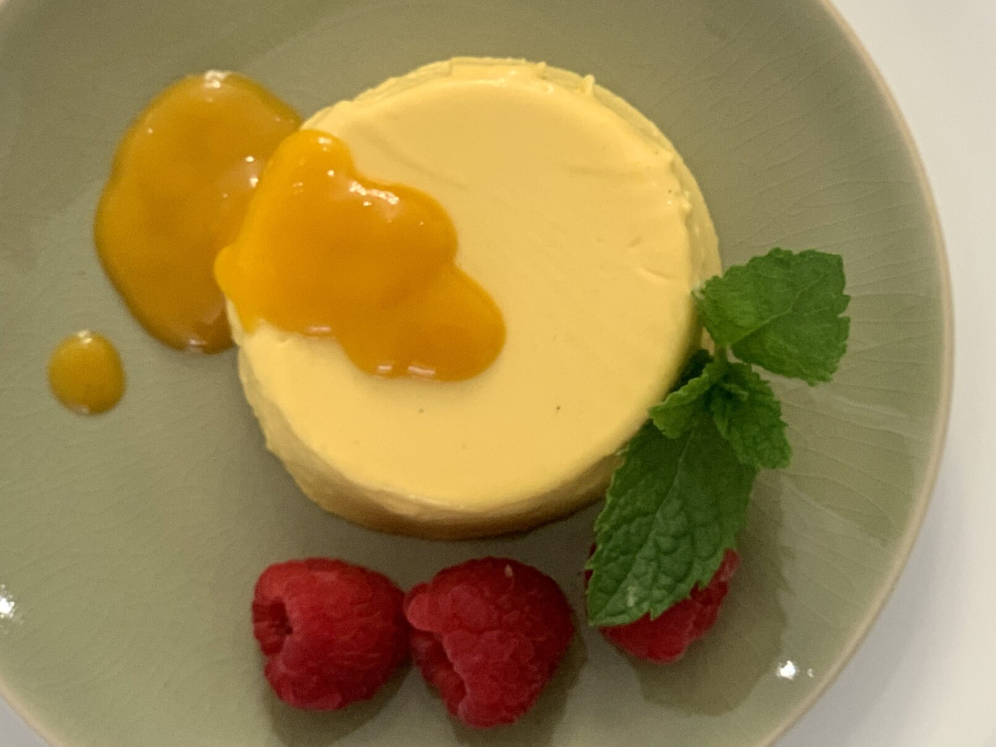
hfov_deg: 23.5
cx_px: 555
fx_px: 2388
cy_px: 343
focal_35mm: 83
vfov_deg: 17.8
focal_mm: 6
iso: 160
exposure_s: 1/50
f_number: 2.4
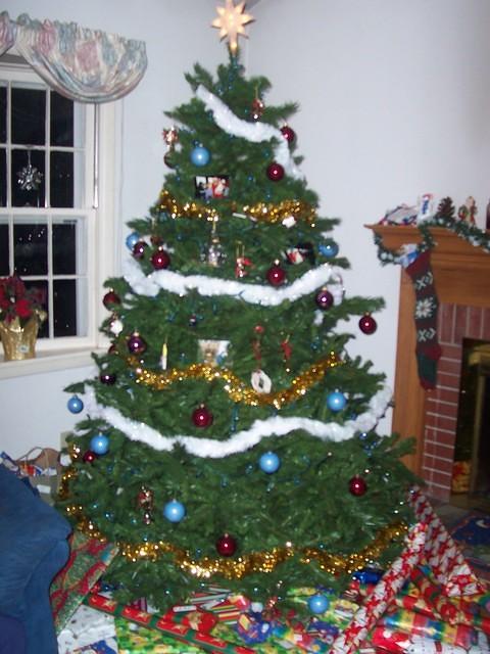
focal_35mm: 37
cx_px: 245
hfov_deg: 38.7
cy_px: 327
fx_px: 698
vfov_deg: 50.1
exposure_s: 1/60
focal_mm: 5.6
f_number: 2.8
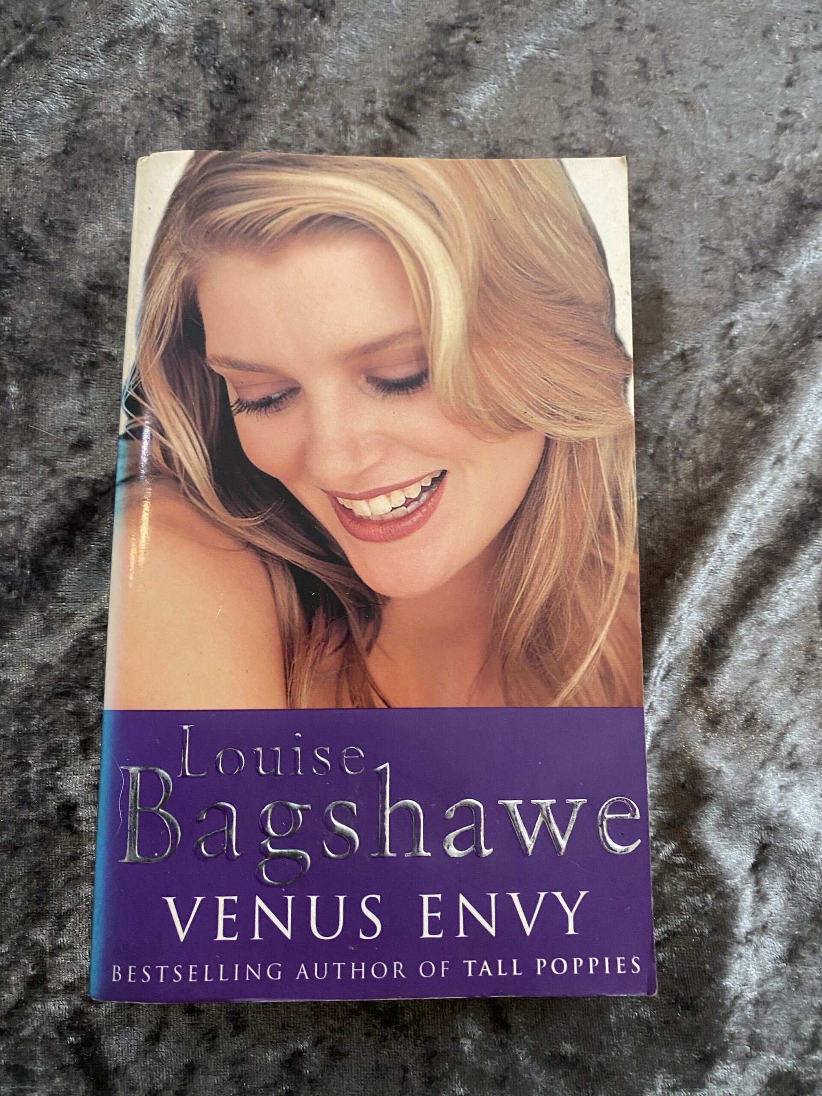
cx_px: 411
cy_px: 548
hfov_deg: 53.1
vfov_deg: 67.3
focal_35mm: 26
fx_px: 823
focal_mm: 4.25
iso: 200
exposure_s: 1/50
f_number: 1.8
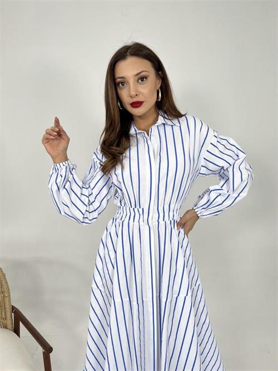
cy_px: 186
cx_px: 139
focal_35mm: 26
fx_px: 278
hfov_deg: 53.1
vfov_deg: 67.3
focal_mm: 5.7
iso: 40
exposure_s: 1/145
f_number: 1.5
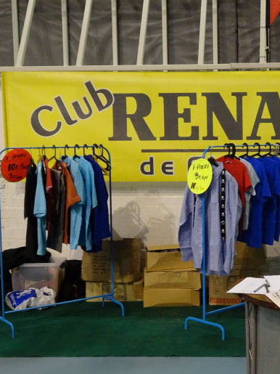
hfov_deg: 24.2
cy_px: 187
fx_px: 637
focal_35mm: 59
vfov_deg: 32.7
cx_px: 248
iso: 800
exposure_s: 1/30
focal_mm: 6.56
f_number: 4
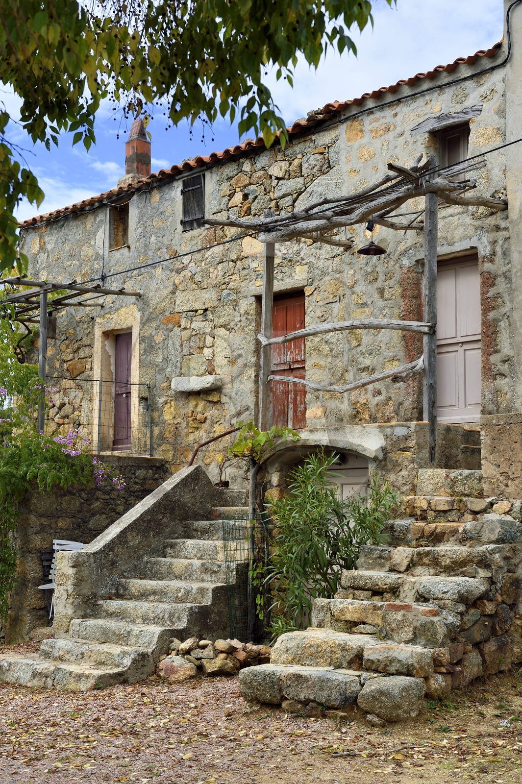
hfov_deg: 27.0
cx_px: 261
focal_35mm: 50
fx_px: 1089
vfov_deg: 39.6
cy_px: 392
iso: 200
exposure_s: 1/250
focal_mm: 50
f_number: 9
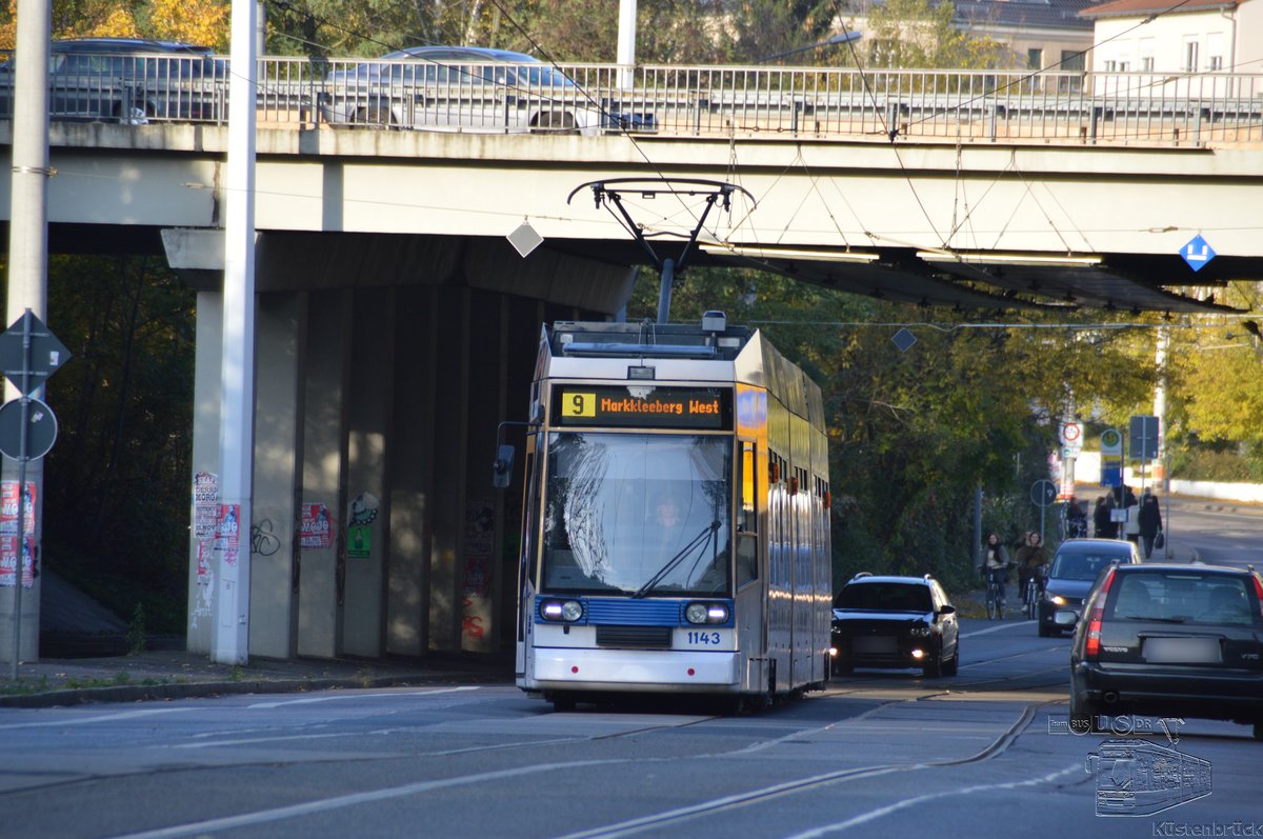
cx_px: 632
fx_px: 10512
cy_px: 420
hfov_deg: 6.9
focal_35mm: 300
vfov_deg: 4.6
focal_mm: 200
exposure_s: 1/500
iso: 400
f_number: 6.3
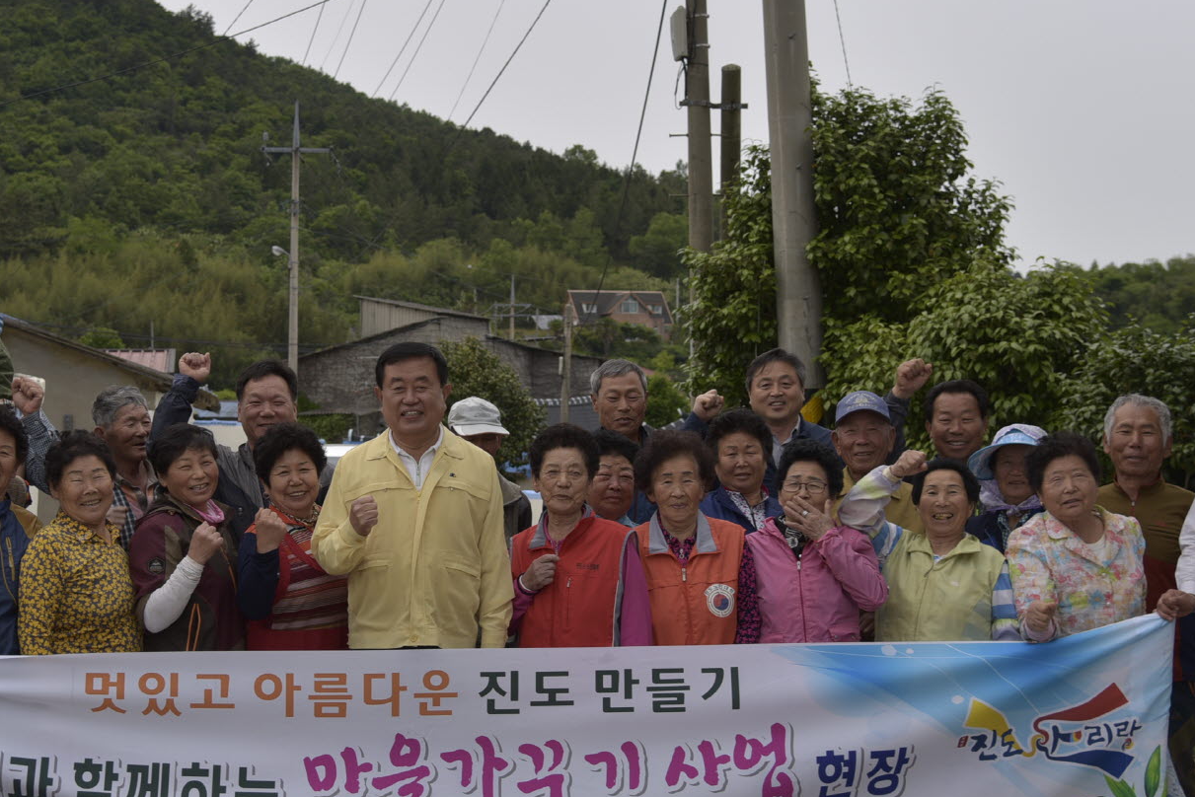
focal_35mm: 57
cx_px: 422
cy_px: 390
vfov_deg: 23.8
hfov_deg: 34.8
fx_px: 1892
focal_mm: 30
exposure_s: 1/100
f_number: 4
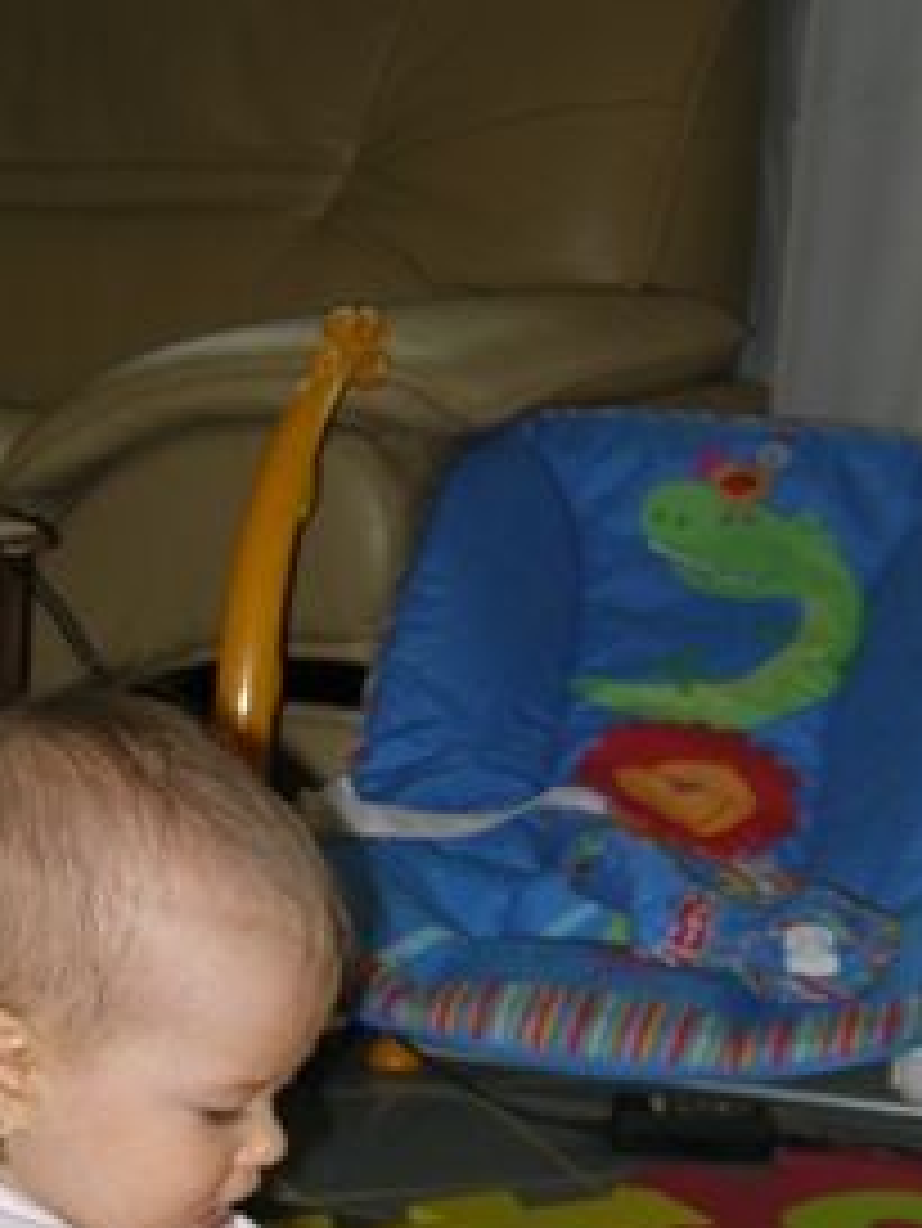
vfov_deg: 24.4
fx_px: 2803
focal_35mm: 79
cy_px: 913
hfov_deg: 18.6
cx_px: 256
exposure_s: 1/30
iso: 64
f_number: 2.7
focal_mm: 7.5
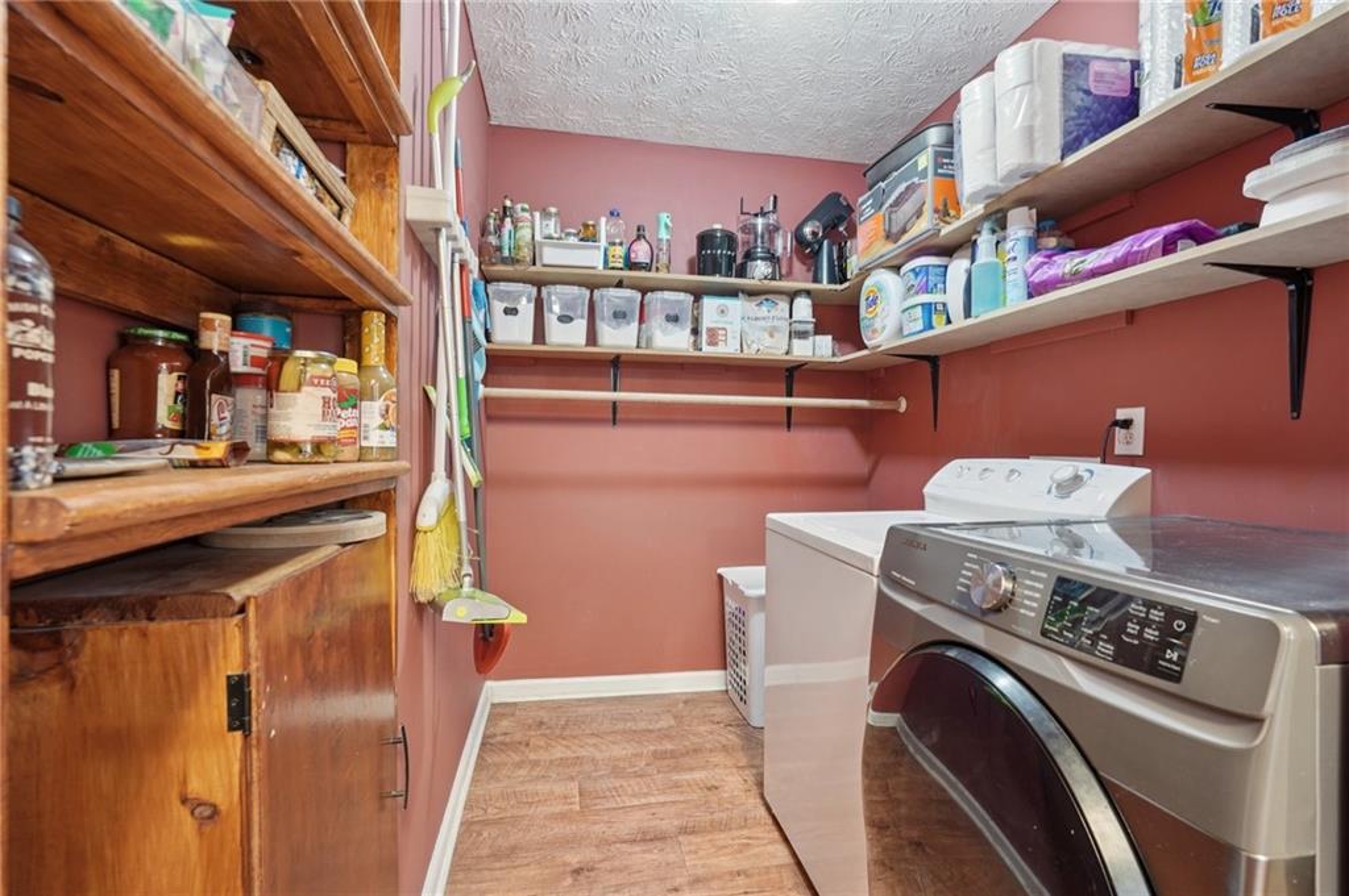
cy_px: 448
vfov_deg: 73.7
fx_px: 599
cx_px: 674
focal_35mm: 16
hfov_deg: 96.8
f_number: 8
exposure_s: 1/1.67
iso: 800
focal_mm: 16
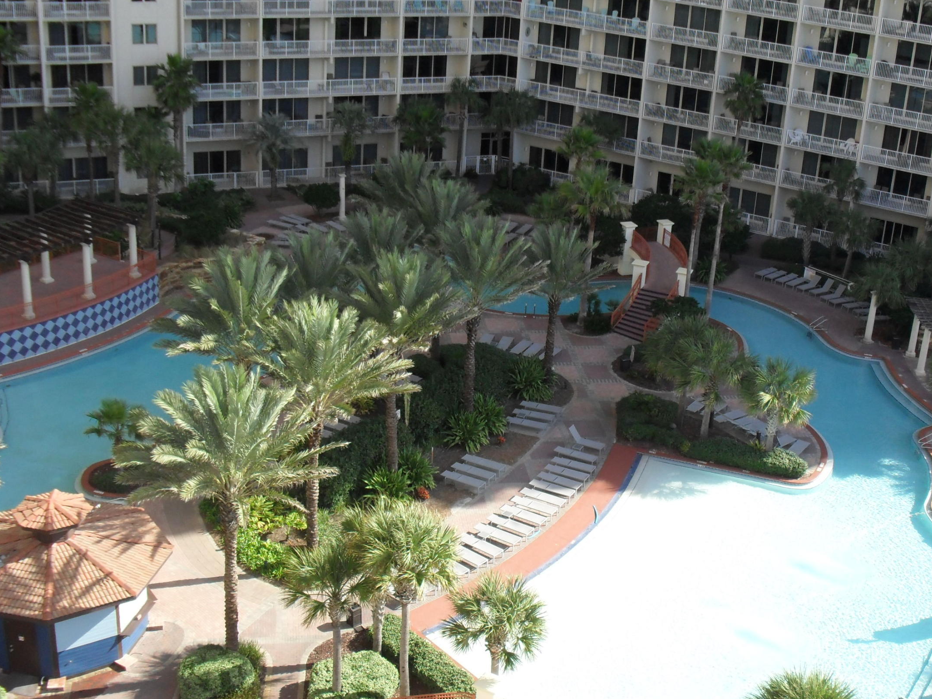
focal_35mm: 49
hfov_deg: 38.7
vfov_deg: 29.7
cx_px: 575
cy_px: 364
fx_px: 1319
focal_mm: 6.3
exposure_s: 1/350
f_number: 3.2
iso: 100
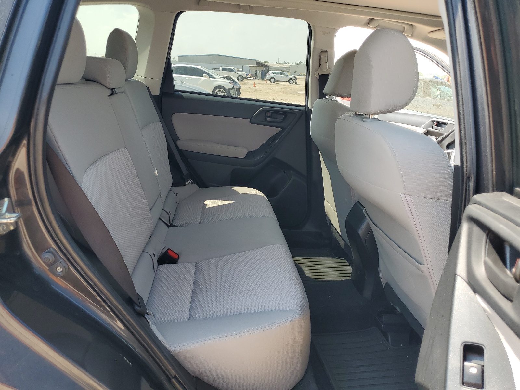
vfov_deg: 53.1
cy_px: 195
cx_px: 260
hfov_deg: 67.3
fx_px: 391
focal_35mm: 26
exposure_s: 1/455
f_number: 1.5
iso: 50
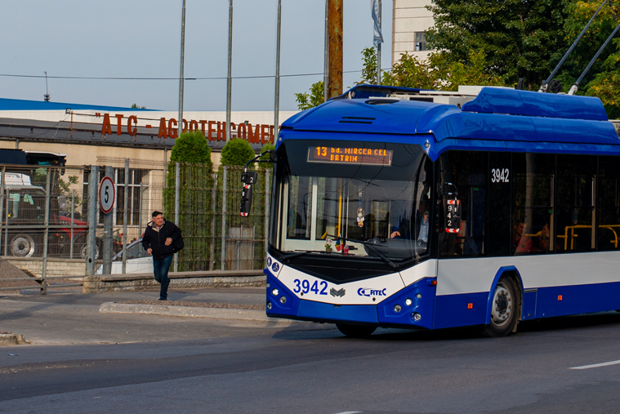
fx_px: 1361
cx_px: 478
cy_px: 127
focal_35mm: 79
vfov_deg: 17.2
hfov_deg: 25.3
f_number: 5.6
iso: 200
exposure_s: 1/640
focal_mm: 50
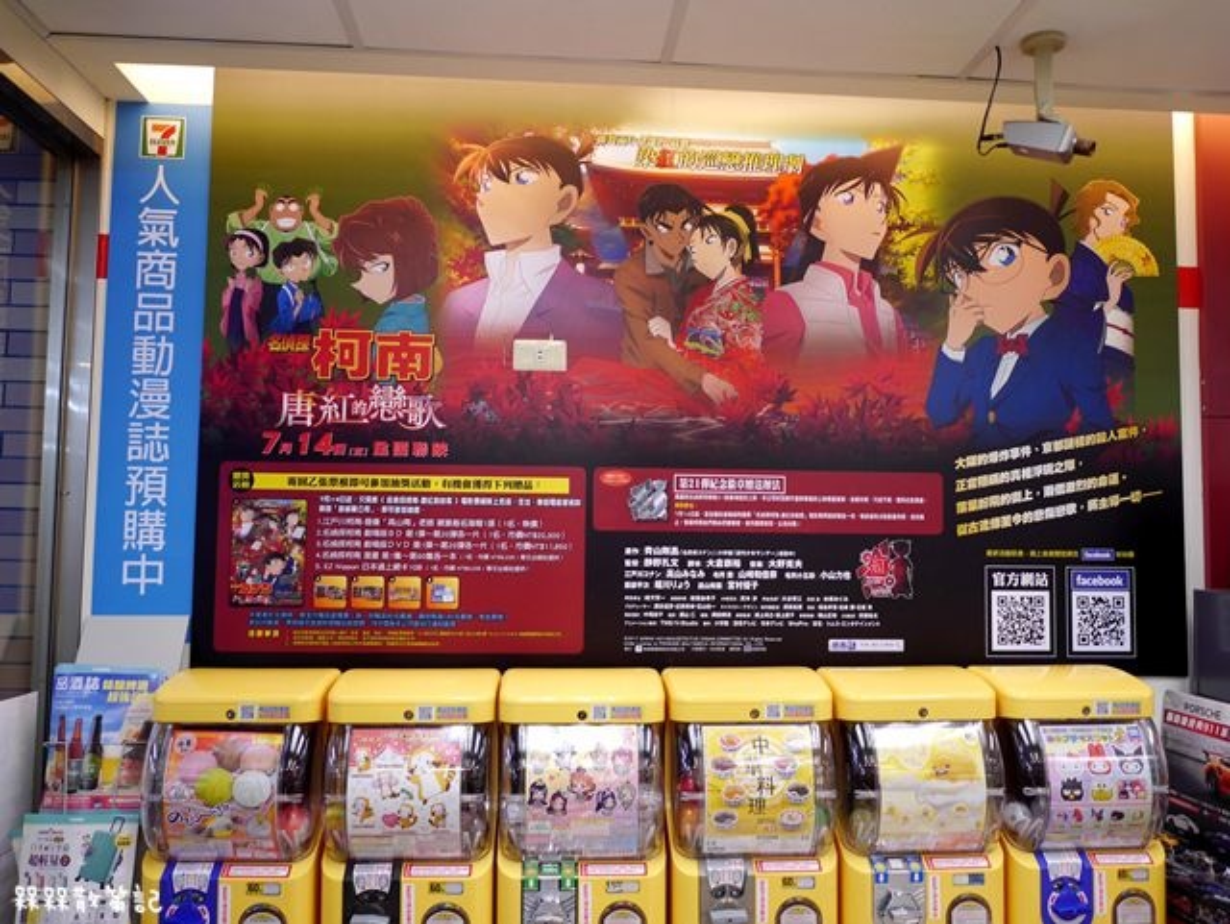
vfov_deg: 46.9
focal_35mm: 30
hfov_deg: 59.9
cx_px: 615
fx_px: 1067
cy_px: 462
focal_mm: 15
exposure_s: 1/60
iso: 160
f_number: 1.7
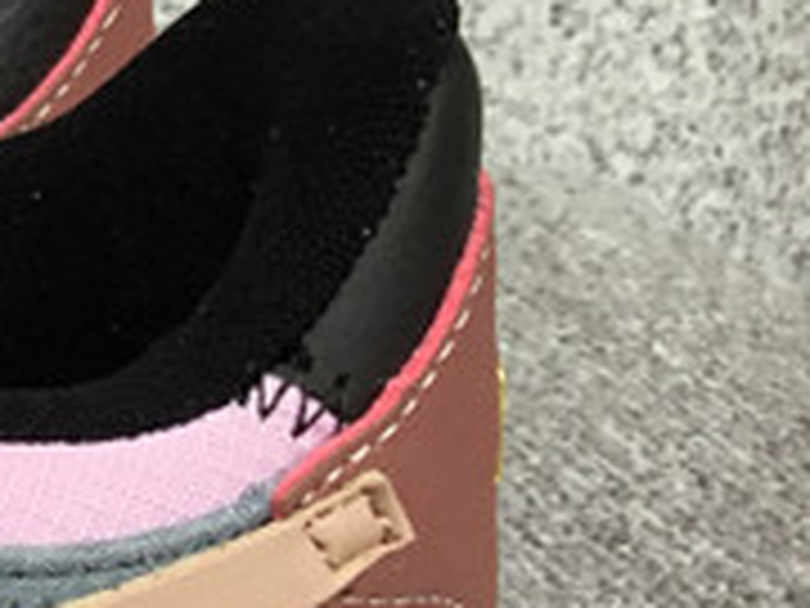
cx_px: -1066
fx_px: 3627
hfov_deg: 11.0
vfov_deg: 9.5
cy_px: 525
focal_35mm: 155
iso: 25
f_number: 2.4
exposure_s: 1/50
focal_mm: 3.3
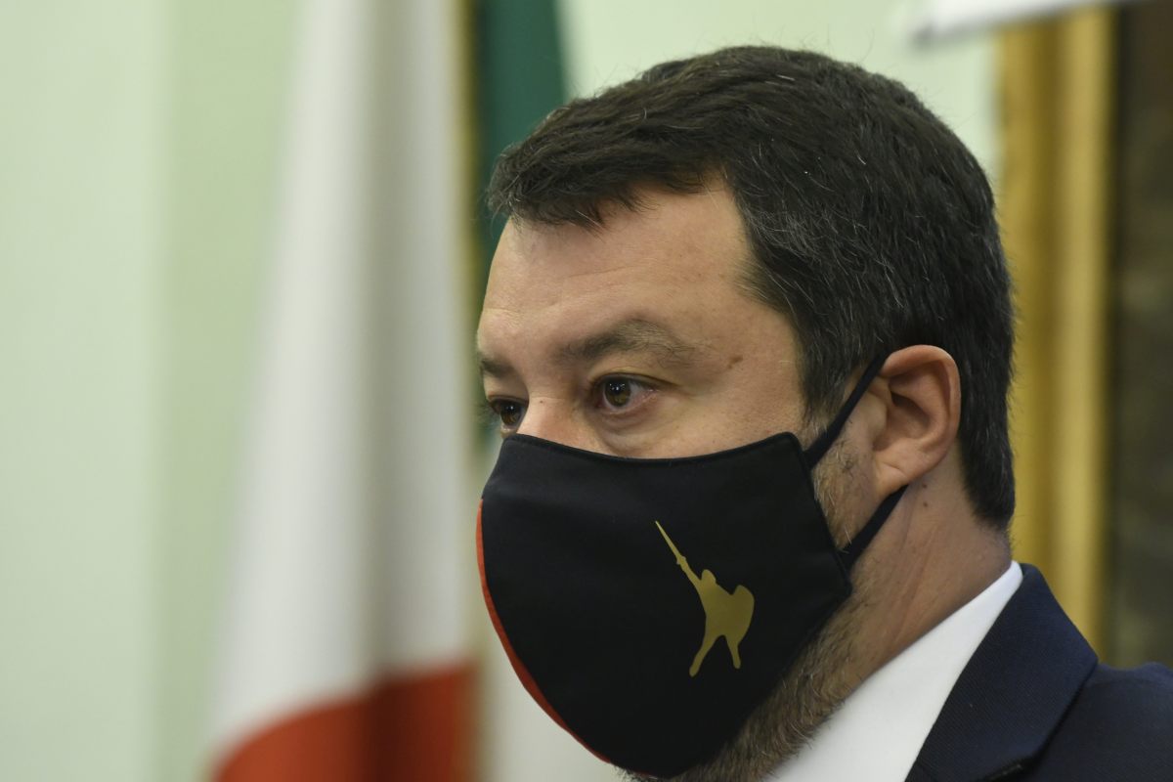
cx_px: 586
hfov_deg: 6.9
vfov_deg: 4.6
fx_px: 9774
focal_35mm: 300
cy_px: 391
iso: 2500
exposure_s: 1/200
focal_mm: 200
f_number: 5.6
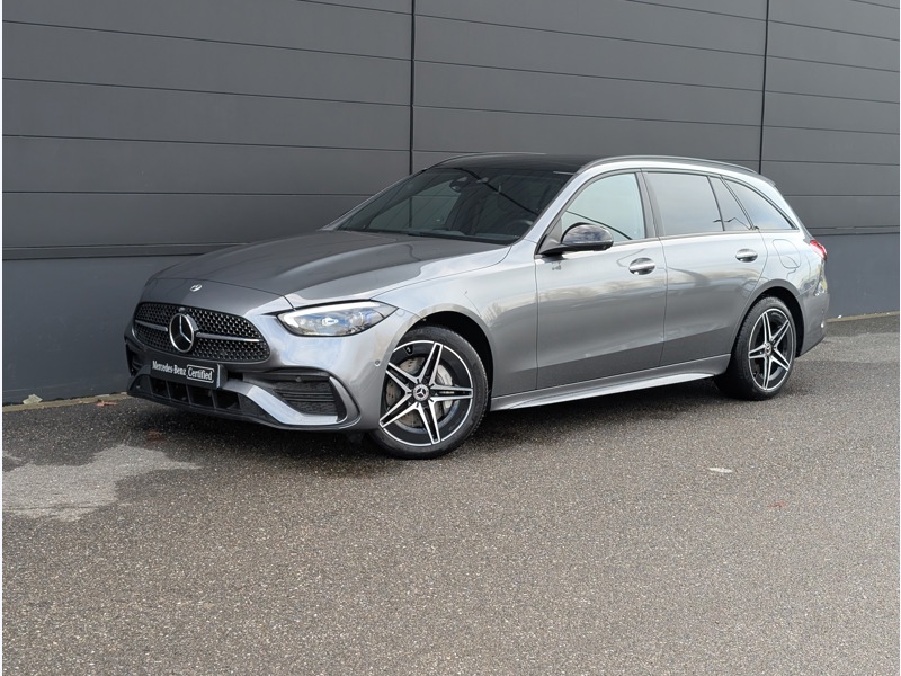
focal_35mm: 49
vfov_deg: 29.7
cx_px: 450
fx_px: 1275
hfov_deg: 38.9
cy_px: 338
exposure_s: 1/510
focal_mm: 6.9
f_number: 1.68
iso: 100
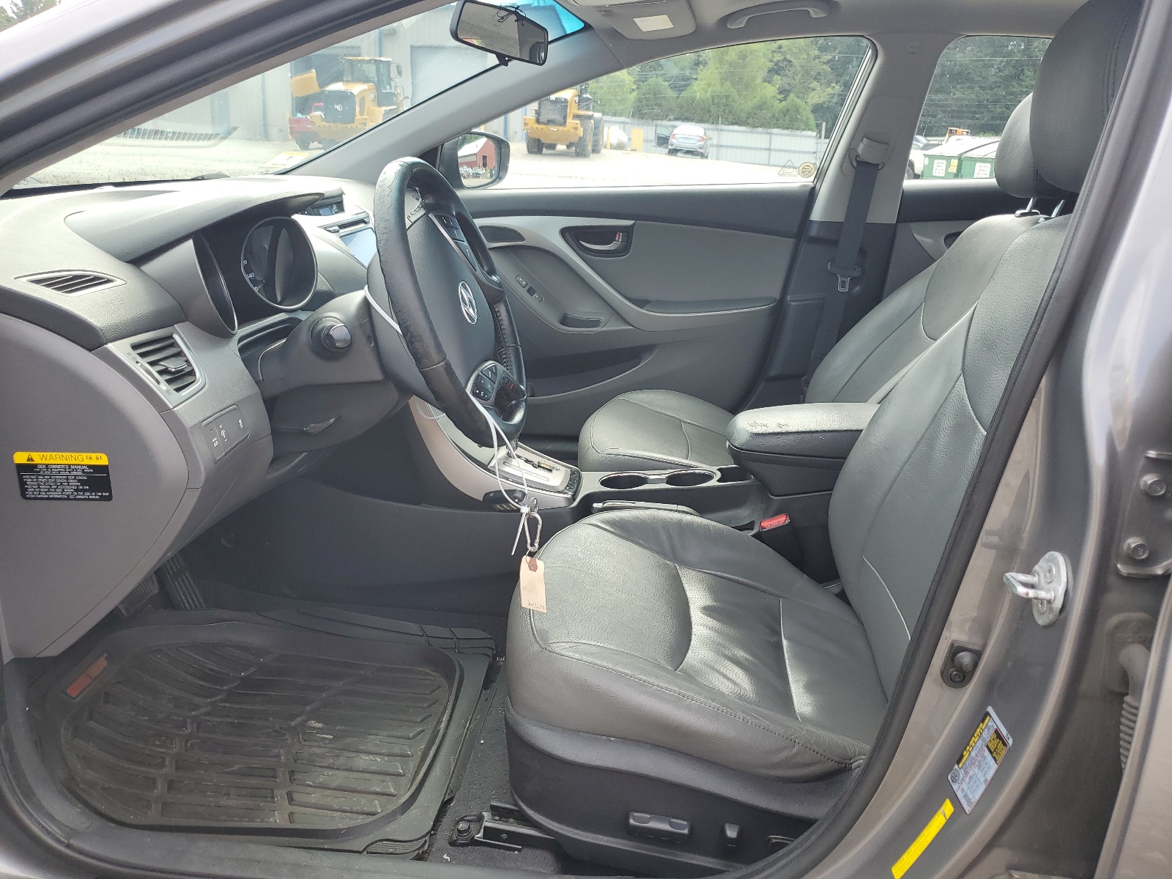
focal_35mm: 26
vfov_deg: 53.1
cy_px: 440
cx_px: 586
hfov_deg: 67.3
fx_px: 880
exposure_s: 1/476
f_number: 1.5
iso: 50
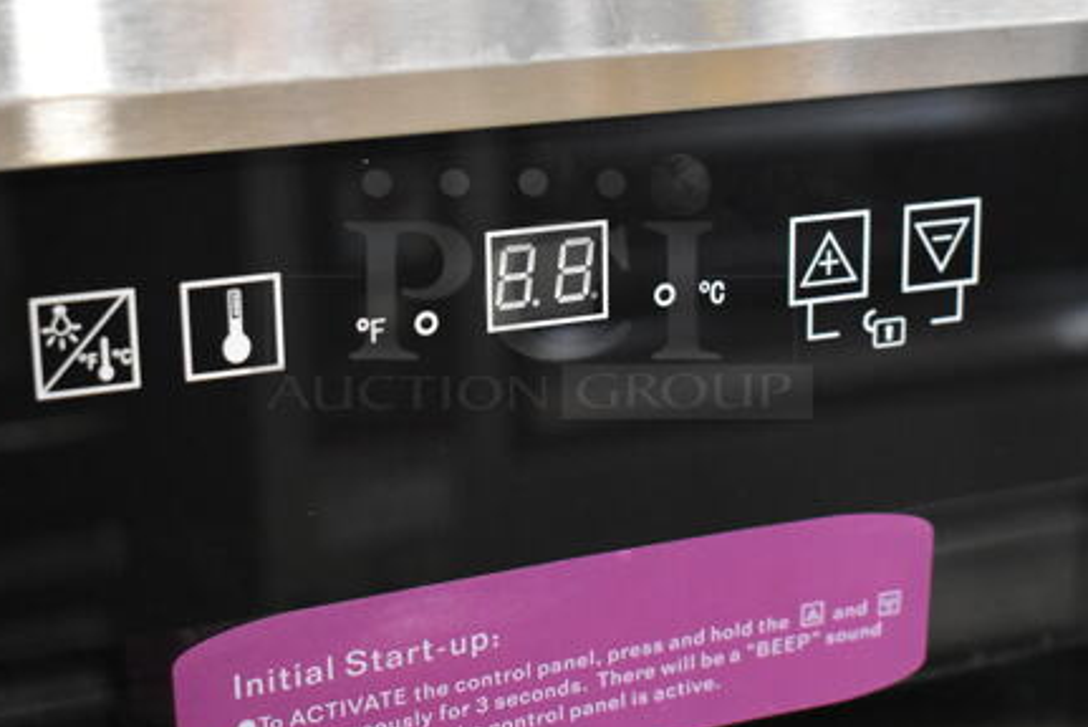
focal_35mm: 68
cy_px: 285
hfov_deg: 29.6
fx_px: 2056
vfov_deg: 20.0
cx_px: 533
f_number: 4.5
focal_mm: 32
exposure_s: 1/50
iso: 4500
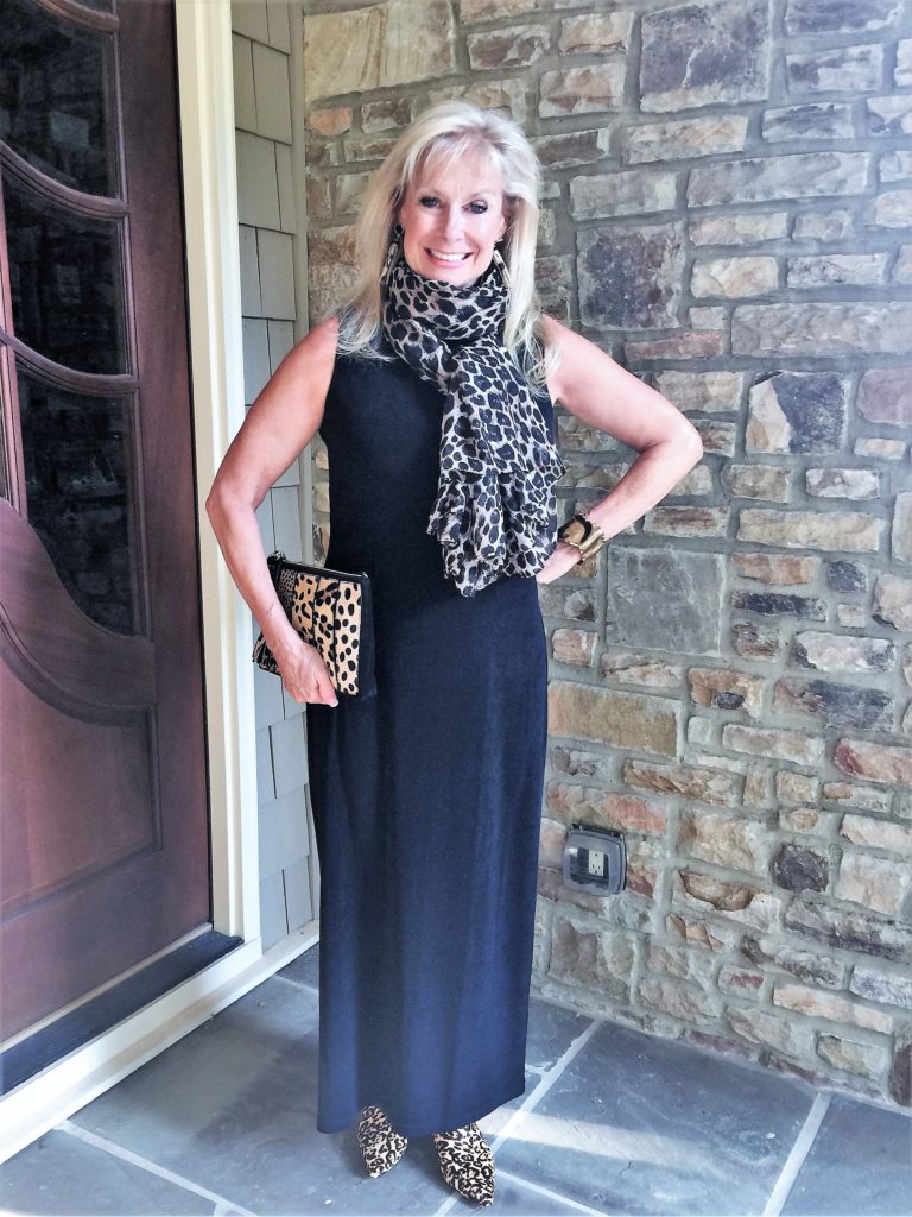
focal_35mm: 29
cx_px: 456
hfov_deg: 48.2
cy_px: 608
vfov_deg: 61.7
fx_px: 1019
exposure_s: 1/15
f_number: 2.2
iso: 32
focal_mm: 4.15
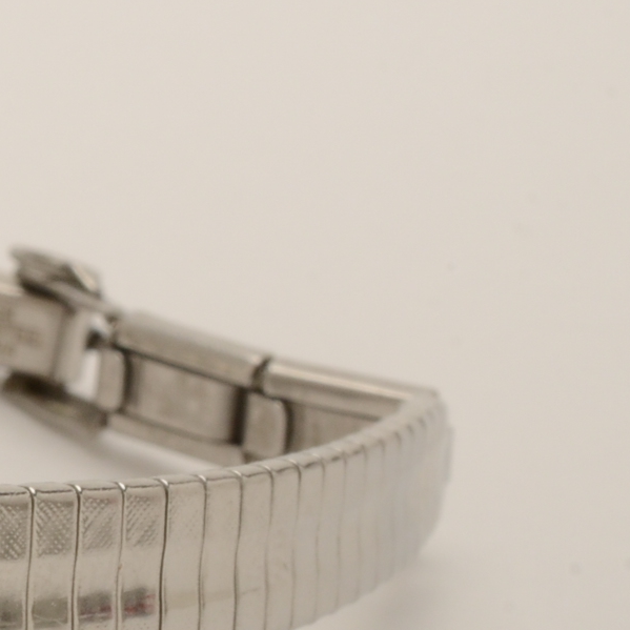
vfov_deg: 5.6
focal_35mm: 314
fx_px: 6465
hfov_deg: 5.5
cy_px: 435
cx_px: -576
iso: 400
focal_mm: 60
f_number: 22
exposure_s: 1/200
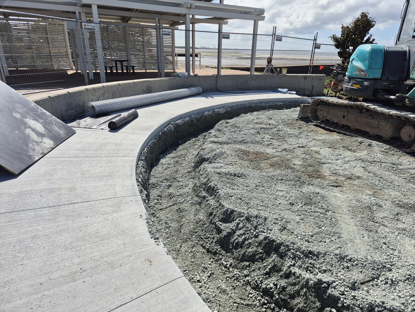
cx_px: 208
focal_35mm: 23
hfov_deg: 73.9
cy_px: 156
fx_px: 276
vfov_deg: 58.9
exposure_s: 1/2856
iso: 25
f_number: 1.8
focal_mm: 5.4
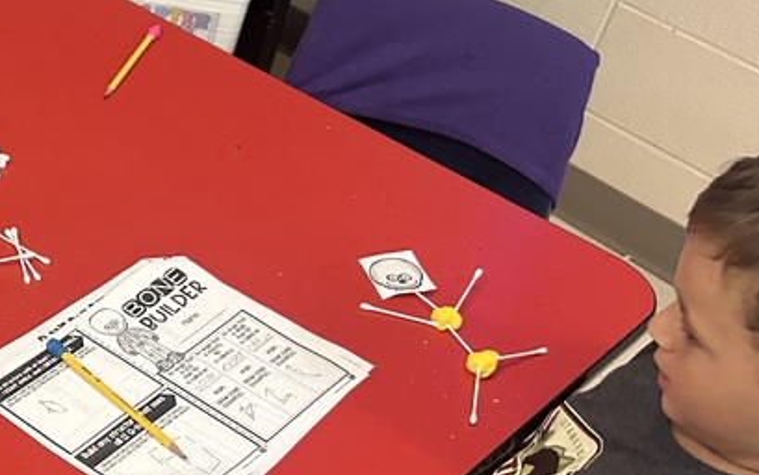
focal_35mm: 69
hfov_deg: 27.3
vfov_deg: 18.6
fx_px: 1428
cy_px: 414
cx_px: -74
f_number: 1.5
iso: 320
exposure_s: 1/60
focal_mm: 5.7
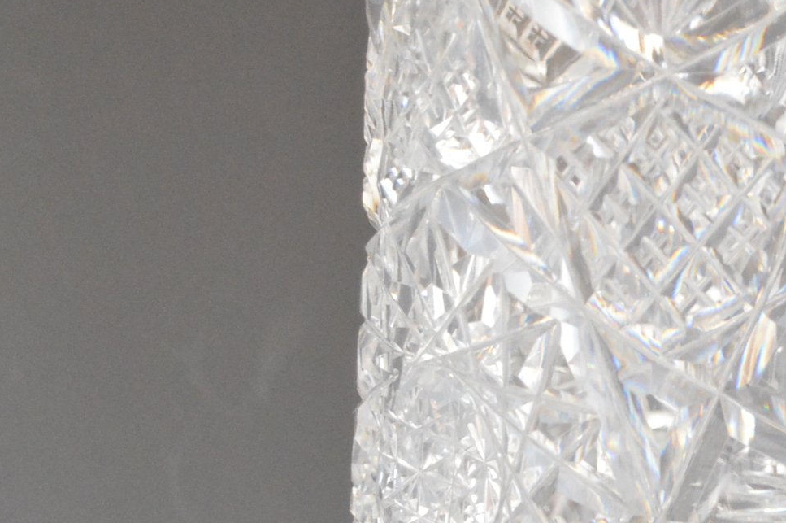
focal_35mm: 257
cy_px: 282
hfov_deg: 7.9
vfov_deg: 5.3
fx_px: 5597
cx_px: 1160
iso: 3200
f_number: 5.6
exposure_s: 1/25
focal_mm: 55
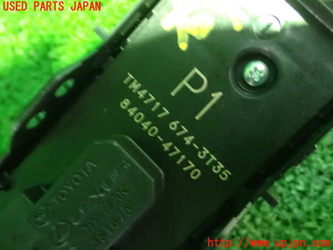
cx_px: 166
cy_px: 125
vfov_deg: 30.9
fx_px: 452
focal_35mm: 47
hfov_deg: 40.4
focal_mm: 8.4
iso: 1600
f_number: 3.1
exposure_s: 1/5
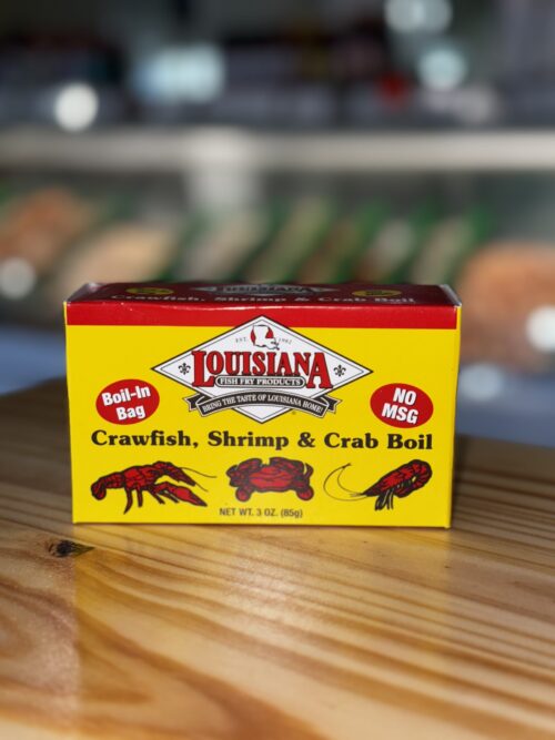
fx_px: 1026
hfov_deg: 30.3
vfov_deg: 39.7
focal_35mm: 48
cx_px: 278
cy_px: 370
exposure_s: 1/399
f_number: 1.78
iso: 50
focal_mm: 6.76
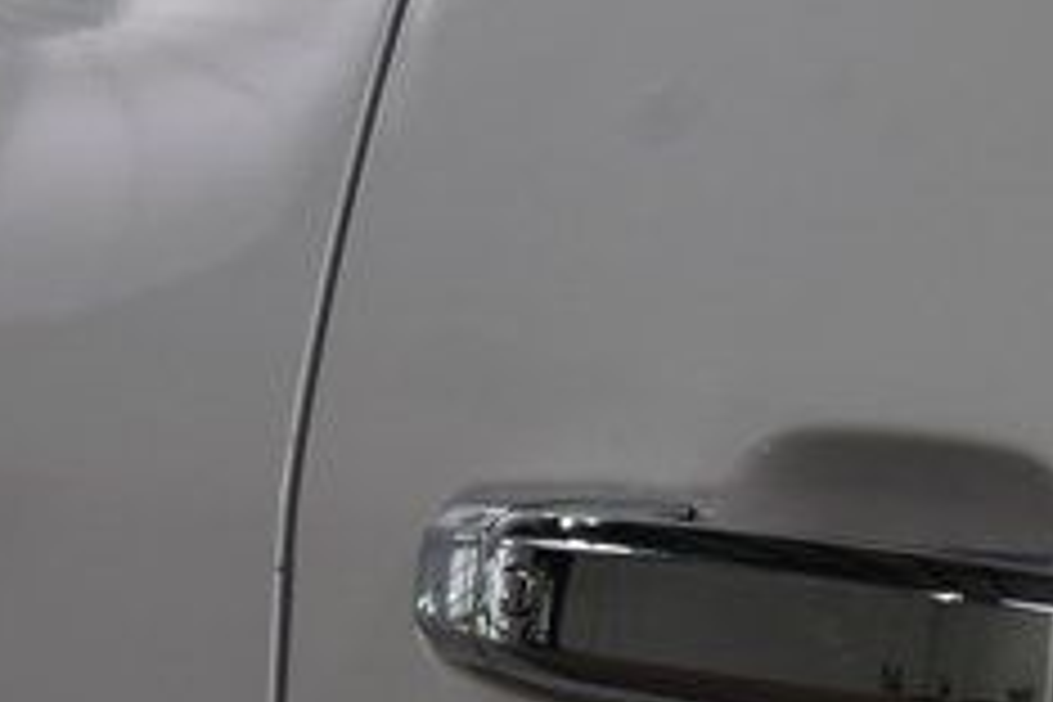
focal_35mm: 197
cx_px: 50
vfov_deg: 7.0
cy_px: 664
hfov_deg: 10.4
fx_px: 5762
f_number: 8
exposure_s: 1/60
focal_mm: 48
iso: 900
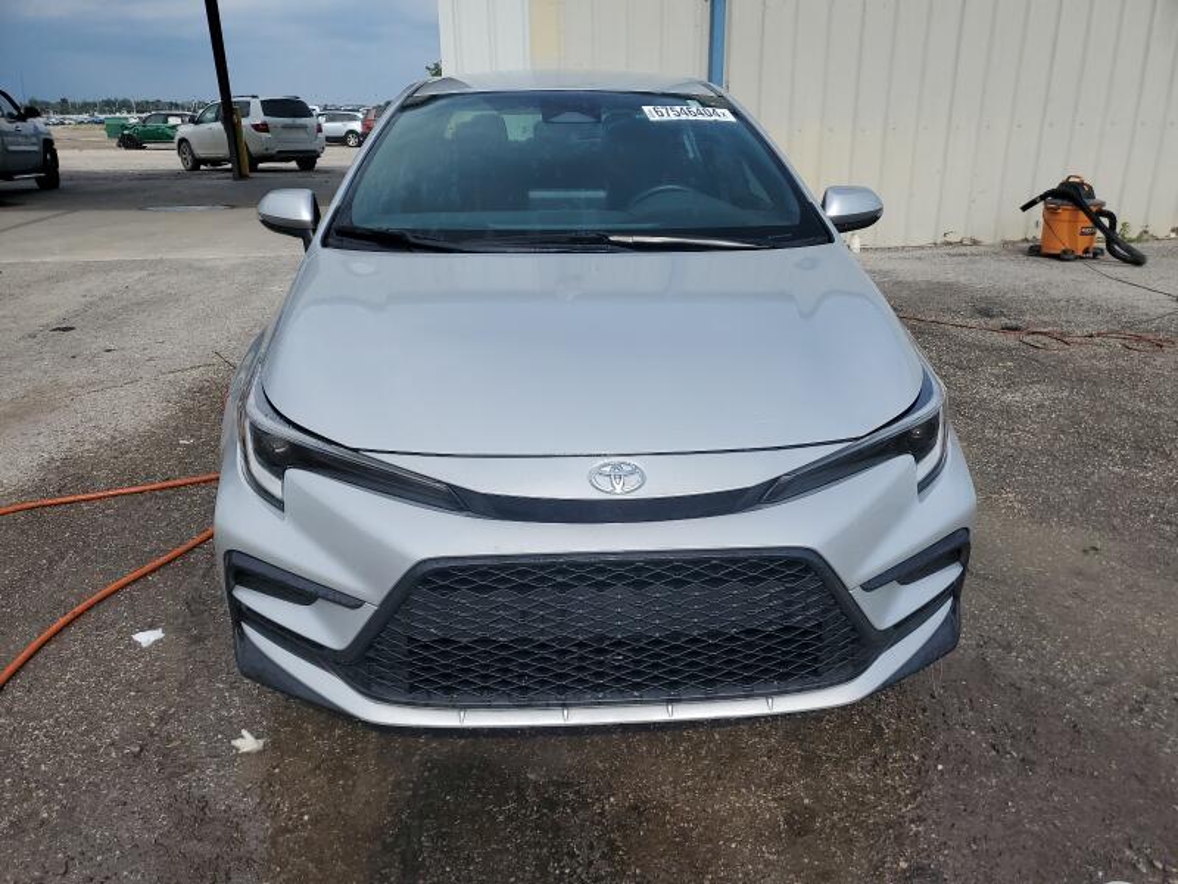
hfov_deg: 67.3
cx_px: 589
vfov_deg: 53.1
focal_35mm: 26
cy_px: 442
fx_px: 885
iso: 50
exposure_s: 1/5000
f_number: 1.5
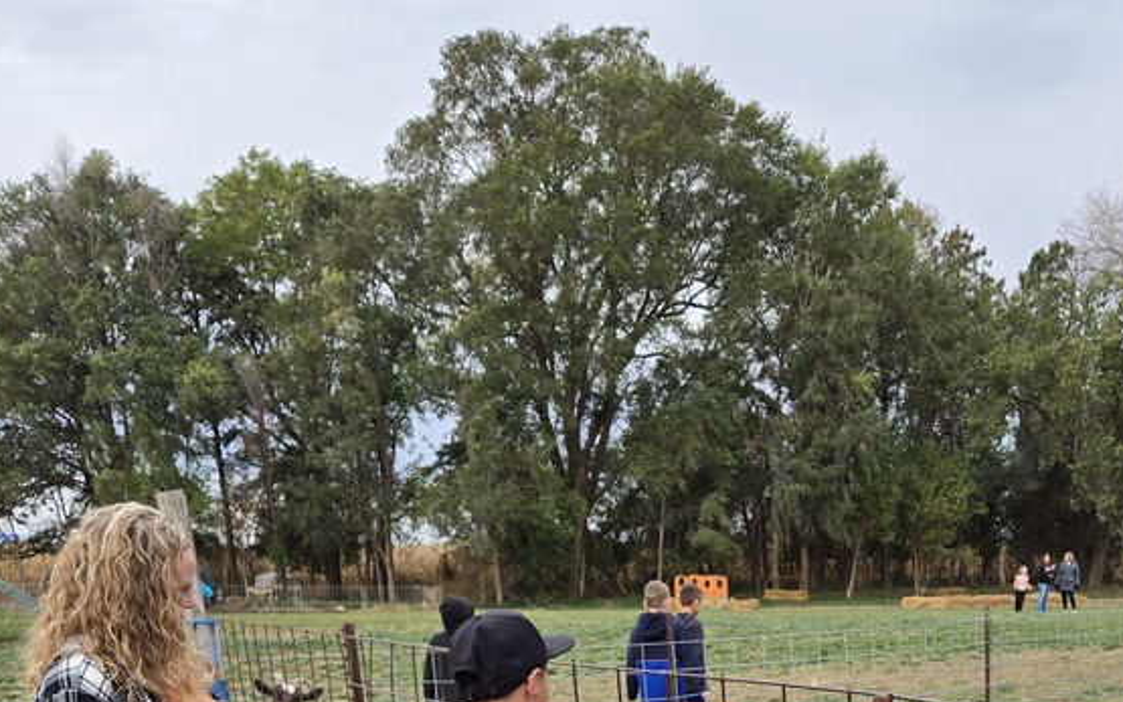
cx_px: 763
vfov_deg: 24.2
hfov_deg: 43.6
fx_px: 1377
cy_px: 969
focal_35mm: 45
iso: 25
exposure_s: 1/192
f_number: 1.8
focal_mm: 5.4
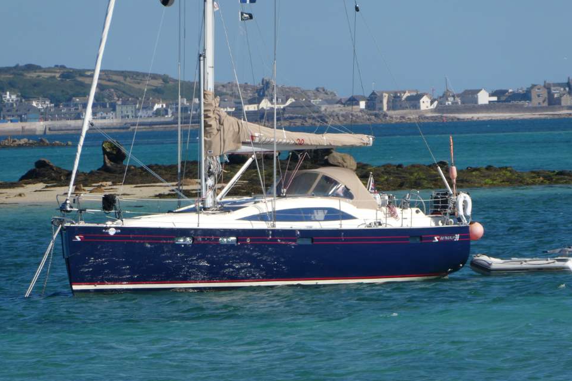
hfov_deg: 3.3
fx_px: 9946
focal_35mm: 626
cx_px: 286
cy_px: 174
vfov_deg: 2.2
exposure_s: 1/500
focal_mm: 107.5
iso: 80
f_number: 6.1
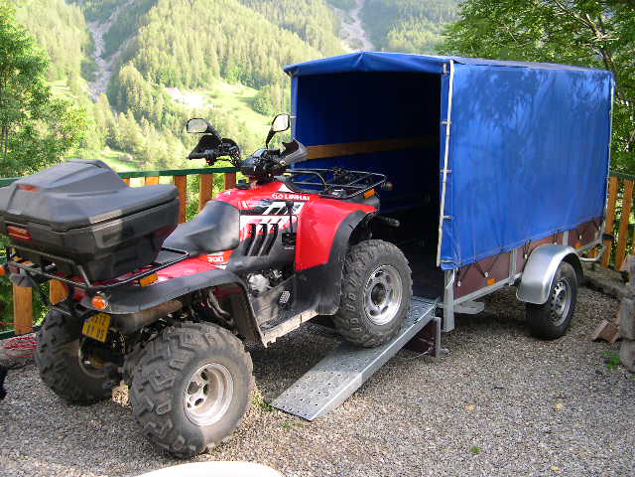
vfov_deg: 37.7
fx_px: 697
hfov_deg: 49.0
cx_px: 318
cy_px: 238
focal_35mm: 38
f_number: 2.8
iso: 100
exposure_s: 1/108
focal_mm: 8
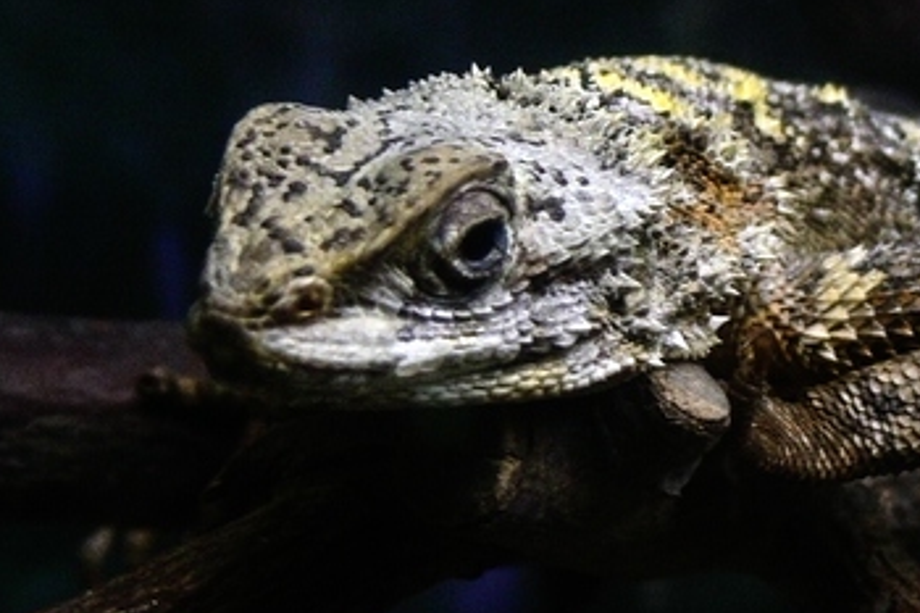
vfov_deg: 7.2
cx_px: 807
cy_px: 238
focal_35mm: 190
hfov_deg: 10.8
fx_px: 4853
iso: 100
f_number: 3.2
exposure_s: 1/20
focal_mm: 13.8
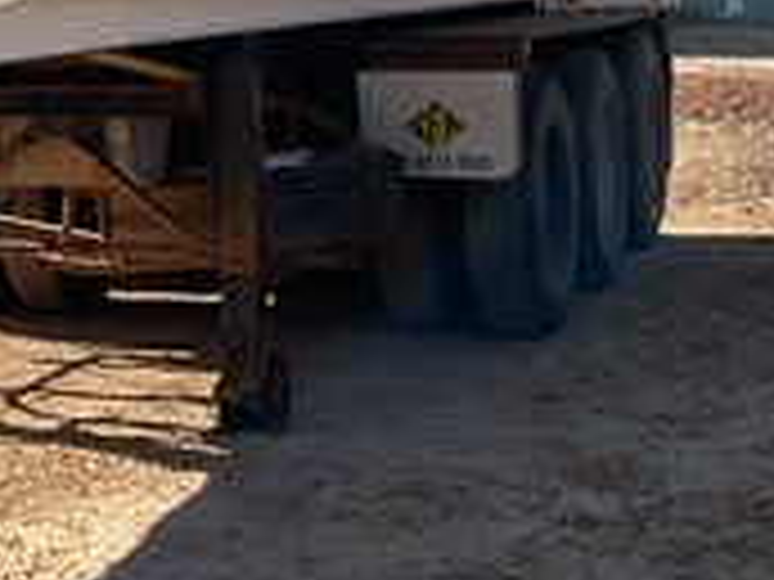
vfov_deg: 13.5
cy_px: -18
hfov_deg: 17.2
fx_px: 2415
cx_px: -225
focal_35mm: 108
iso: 16
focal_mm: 3
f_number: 1.8
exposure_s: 1/1730
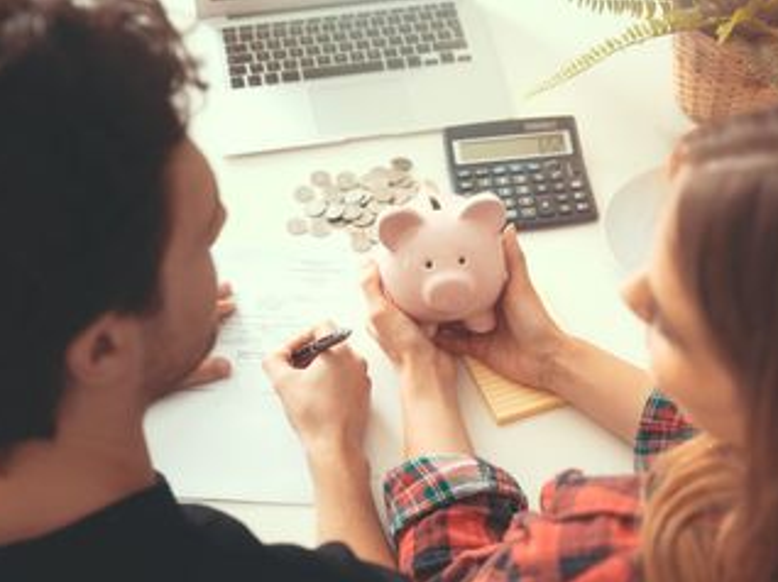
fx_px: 1415
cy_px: 324
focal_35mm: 63
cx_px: 438
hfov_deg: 30.7
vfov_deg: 23.2
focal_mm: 52
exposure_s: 1/160
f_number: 4
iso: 250
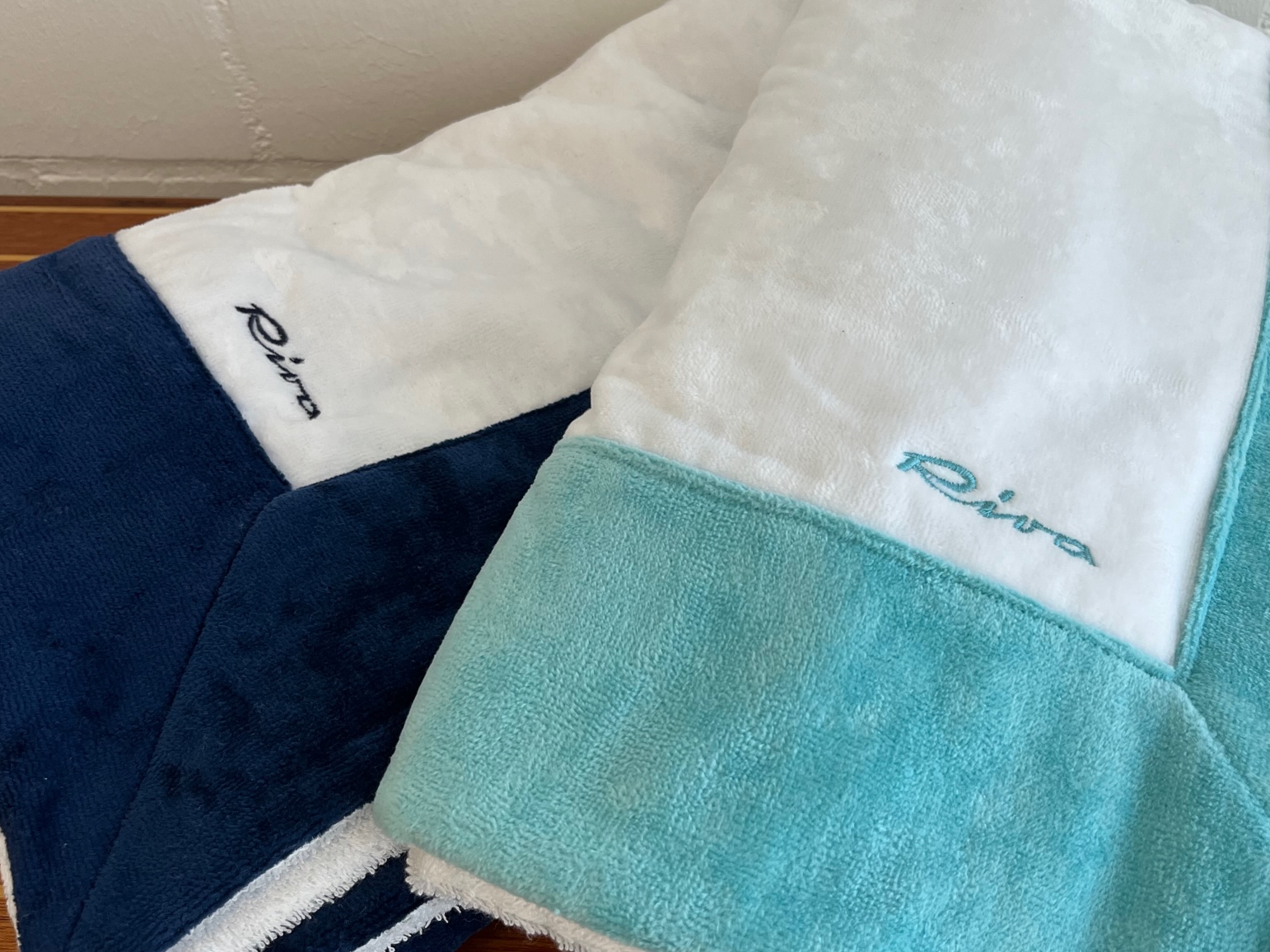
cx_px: 745
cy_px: 435
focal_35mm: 34
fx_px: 1247
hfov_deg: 53.7
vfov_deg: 41.7
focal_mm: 5.1
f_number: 1.6
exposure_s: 1/100
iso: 80
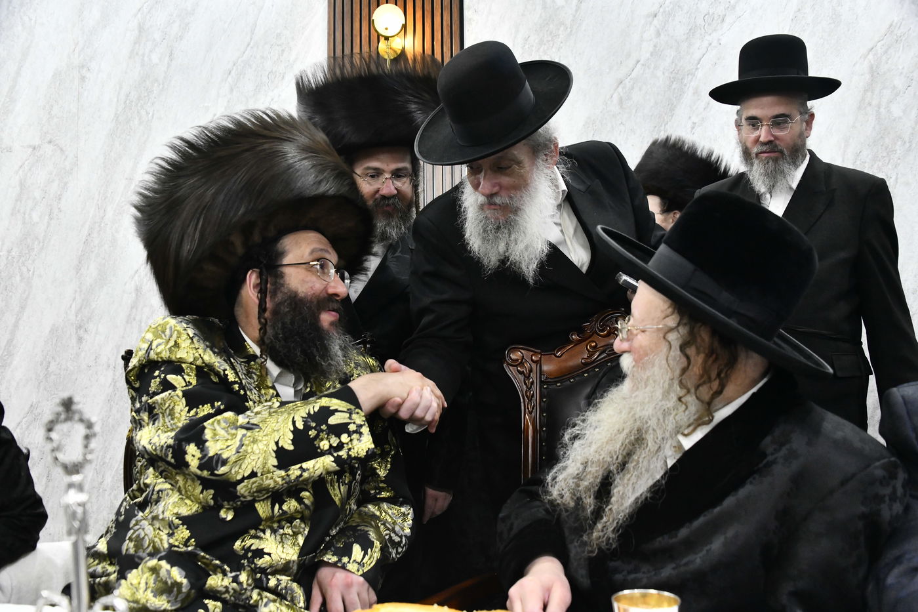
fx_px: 816
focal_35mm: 32
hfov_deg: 58.7
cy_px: 306
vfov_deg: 41.1
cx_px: 459
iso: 2500
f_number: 5.6
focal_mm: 32
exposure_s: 1/160
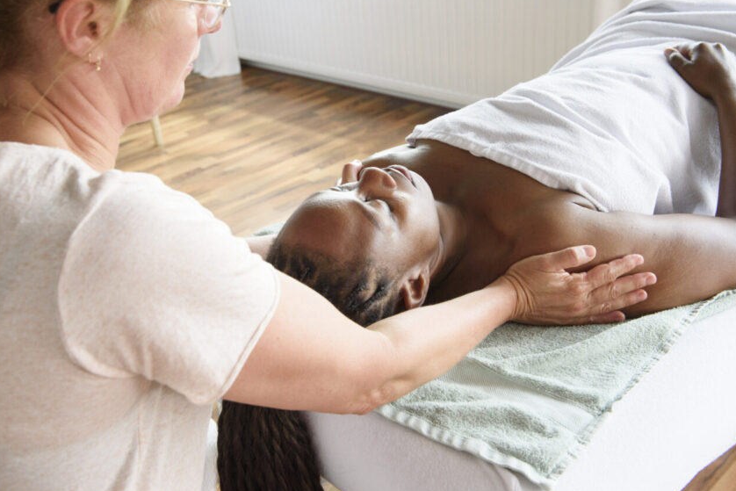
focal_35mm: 44
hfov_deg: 44.5
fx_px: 900
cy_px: 196
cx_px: 349
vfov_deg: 30.4
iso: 800
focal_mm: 36
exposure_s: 1/125
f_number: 5.6
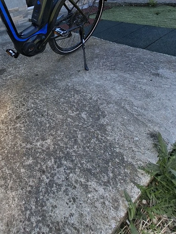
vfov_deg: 61.4
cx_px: 22
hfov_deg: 49.7
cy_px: 35
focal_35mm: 25
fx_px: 169
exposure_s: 1/357
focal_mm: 1.74
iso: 40
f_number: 2.2
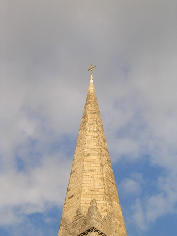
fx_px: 784
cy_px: 118
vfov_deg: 17.1
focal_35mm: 115
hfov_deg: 12.9
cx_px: 88
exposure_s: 1/278
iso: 50
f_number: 4.9
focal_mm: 17.4
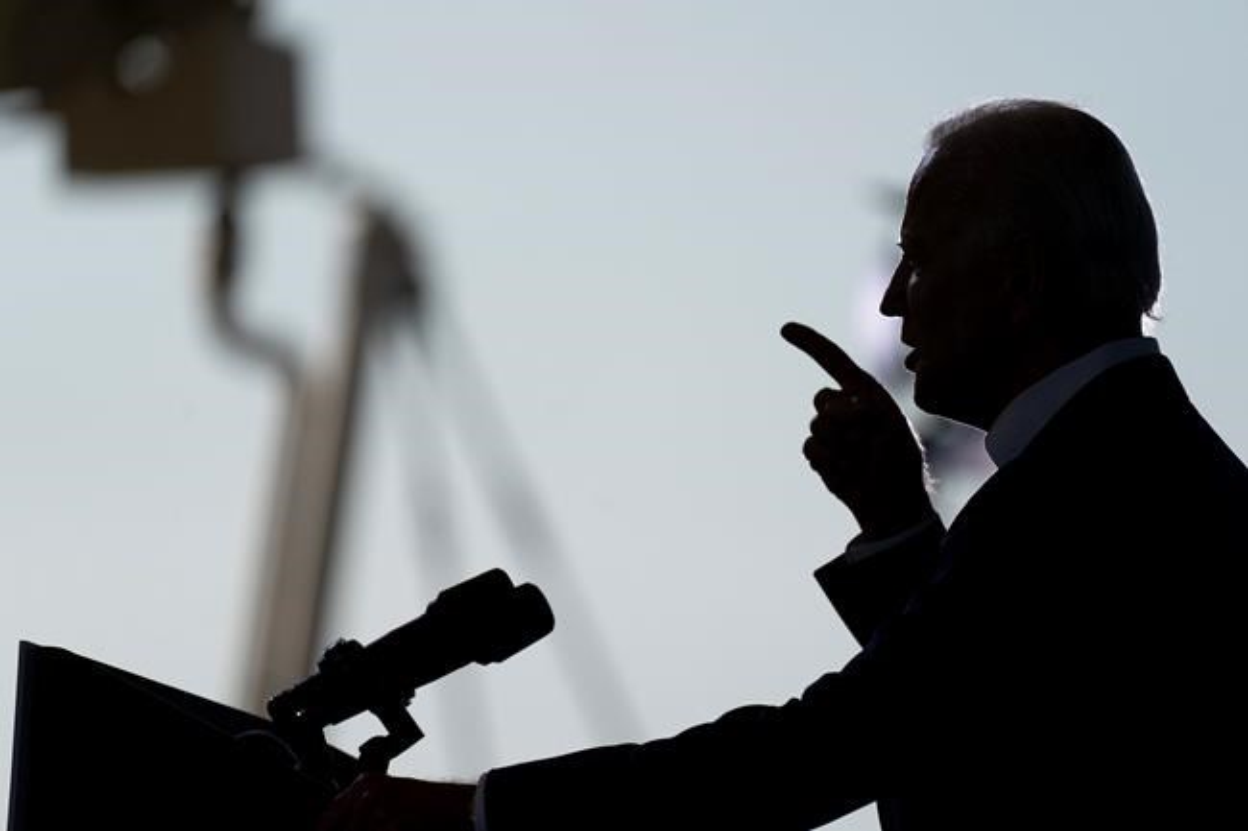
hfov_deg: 5.2
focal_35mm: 400
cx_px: 624
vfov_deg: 3.4
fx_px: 13862
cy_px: 416
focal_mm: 400
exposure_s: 1/6400
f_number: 5.6
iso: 640
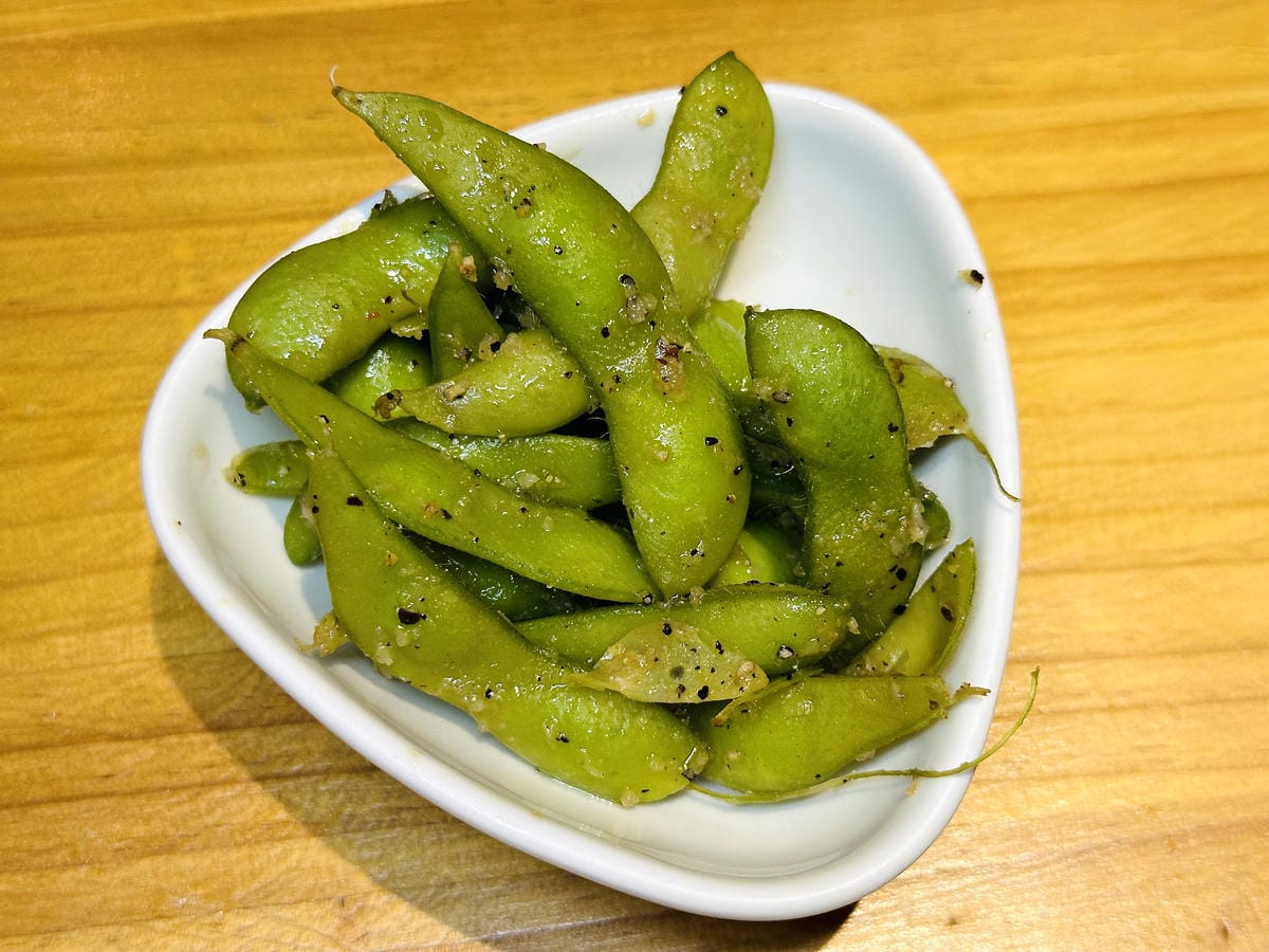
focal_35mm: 48
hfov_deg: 39.7
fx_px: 1760
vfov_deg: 30.3
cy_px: 476
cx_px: 634
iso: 125
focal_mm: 6.86
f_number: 1.78
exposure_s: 1/60
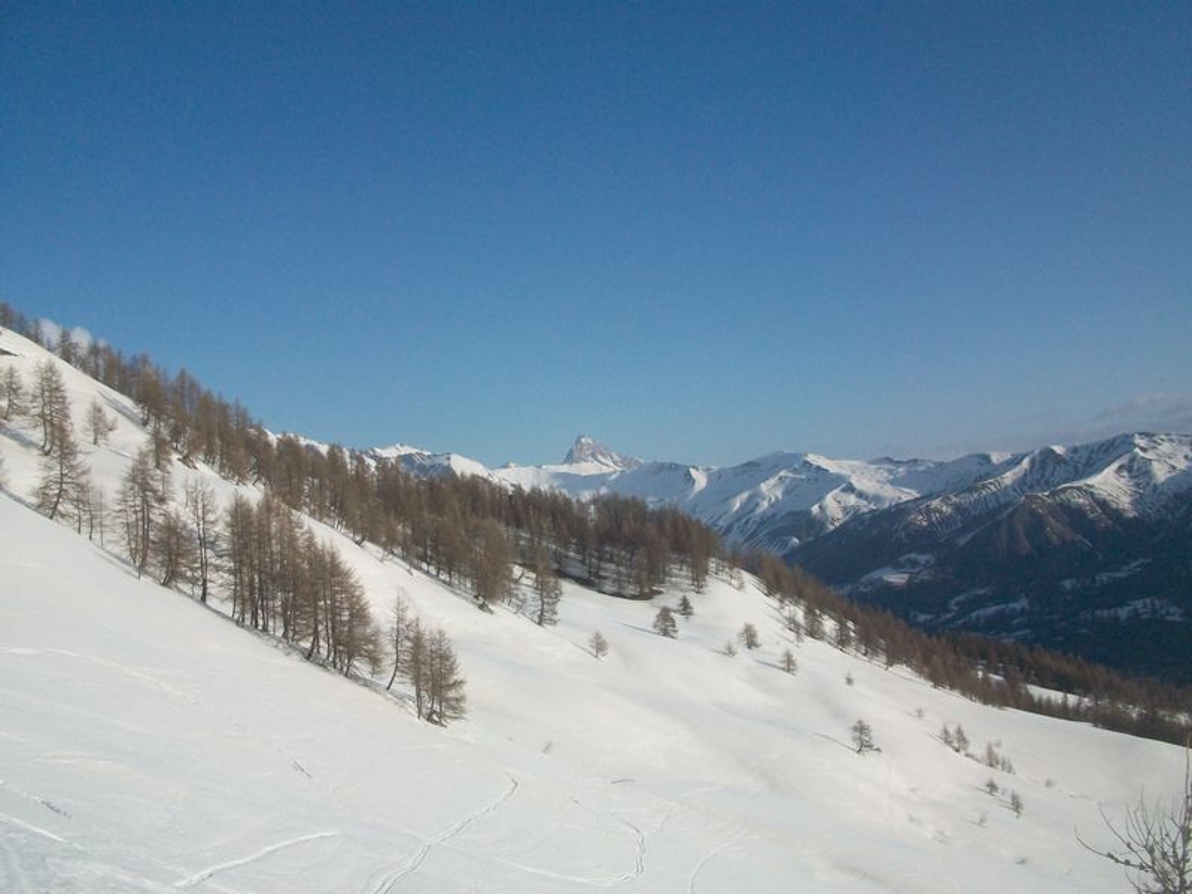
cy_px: 447
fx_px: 1171
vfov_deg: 41.8
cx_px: 596
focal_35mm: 34
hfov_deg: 54.0
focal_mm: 5.7
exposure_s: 1/800
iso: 80
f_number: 5.5
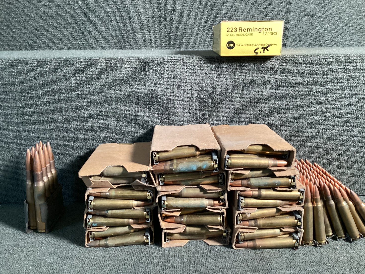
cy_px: 135
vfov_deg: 44.1
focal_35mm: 32
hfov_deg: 56.8
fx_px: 337
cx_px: 188
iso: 320
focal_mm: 3.3
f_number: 2.4
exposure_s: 1/40
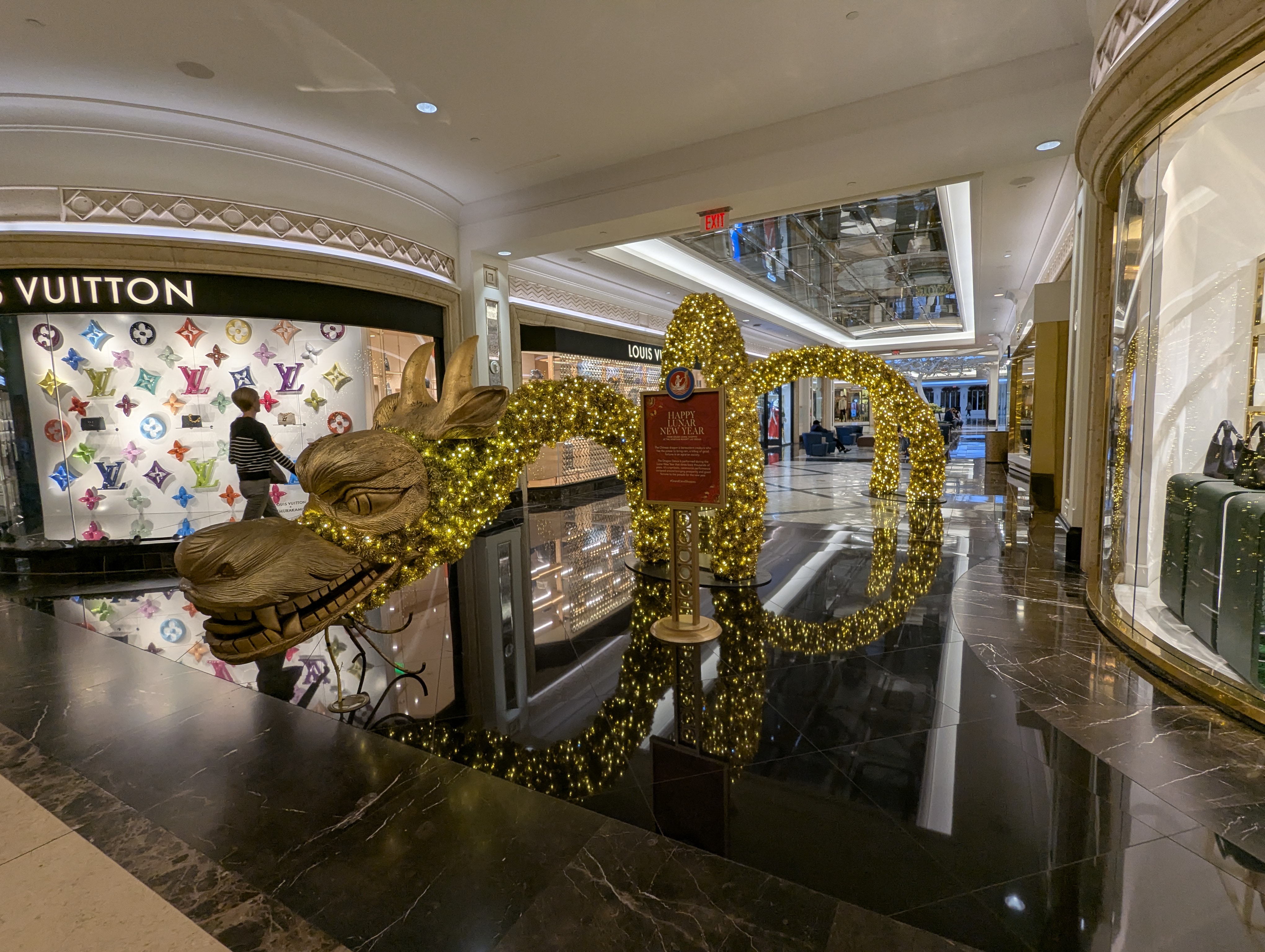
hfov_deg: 94.4
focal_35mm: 16
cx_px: 632
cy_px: 476
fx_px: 586
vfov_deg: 78.2
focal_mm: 2.35
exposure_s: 1/120
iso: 97
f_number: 2.2
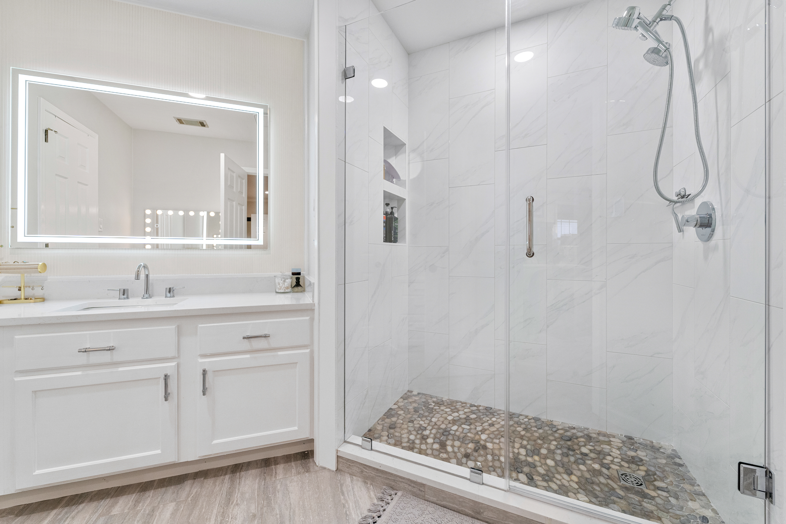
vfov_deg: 81.2
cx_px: 393
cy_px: 262
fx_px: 306
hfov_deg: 104.3
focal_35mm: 14
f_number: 7.1
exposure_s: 1/50
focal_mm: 14
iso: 1250
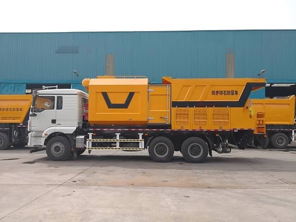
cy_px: 111
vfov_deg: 51.4
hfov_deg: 65.3
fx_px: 231
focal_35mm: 27
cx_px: 148
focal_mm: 3.95
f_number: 1.6
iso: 50
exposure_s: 1/1391
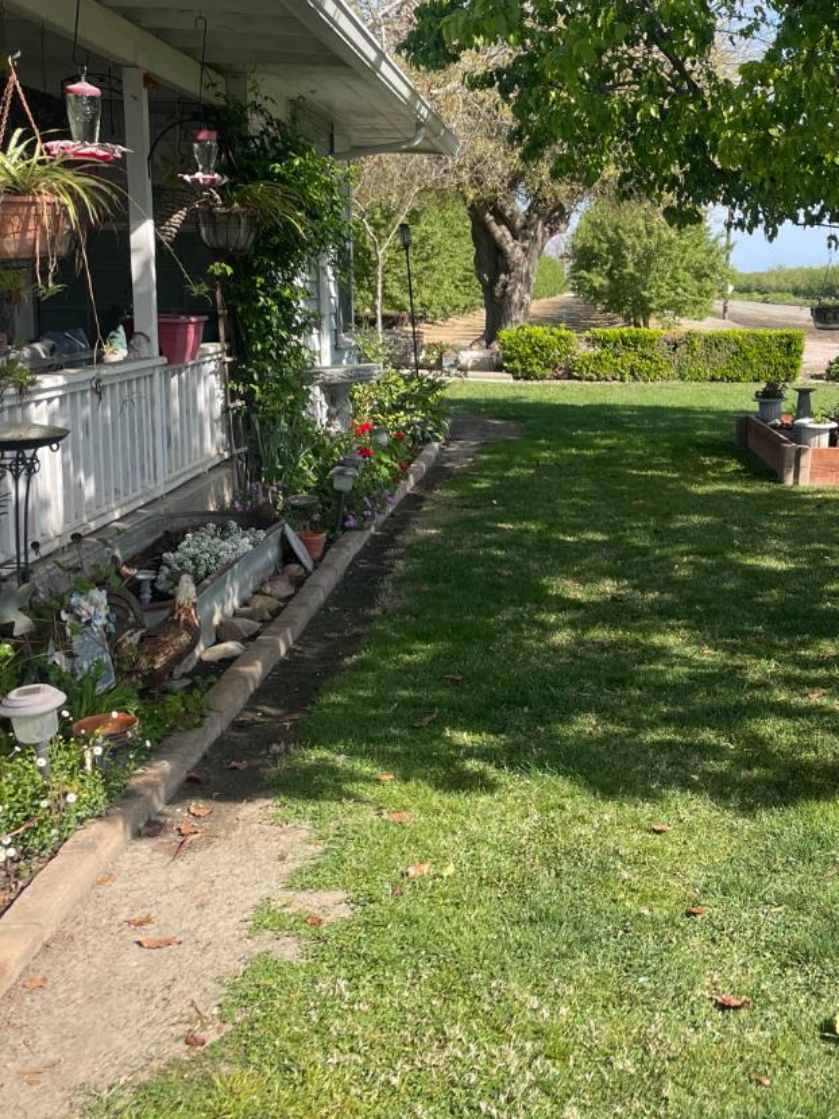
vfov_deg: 40.4
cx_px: 794
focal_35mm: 47
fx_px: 1520
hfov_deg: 29.3
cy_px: 493
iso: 32
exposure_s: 1/1335
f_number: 1.6
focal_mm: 4.2
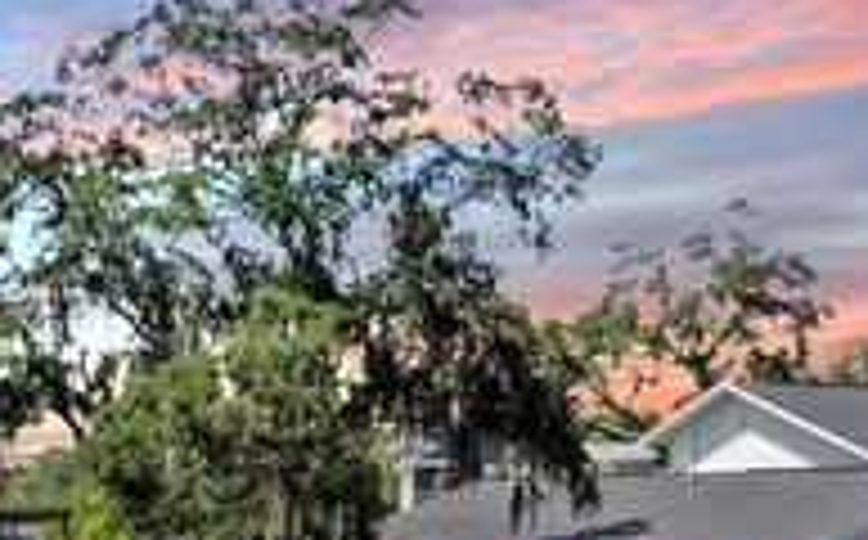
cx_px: 108
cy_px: 587
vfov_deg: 18.9
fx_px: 1559
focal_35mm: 66
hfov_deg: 30.0
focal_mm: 4.39
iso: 100
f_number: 2.8
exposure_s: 1/800
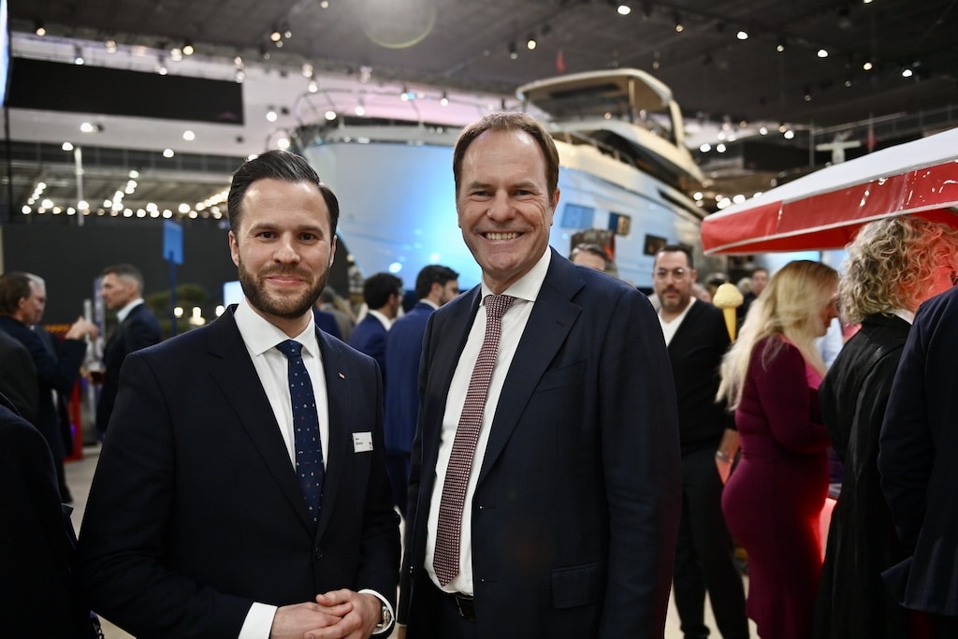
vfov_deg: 41.1
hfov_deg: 58.7
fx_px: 852
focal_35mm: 32
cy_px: 320
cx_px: 479
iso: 320
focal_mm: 32
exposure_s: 1/125
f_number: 2.8
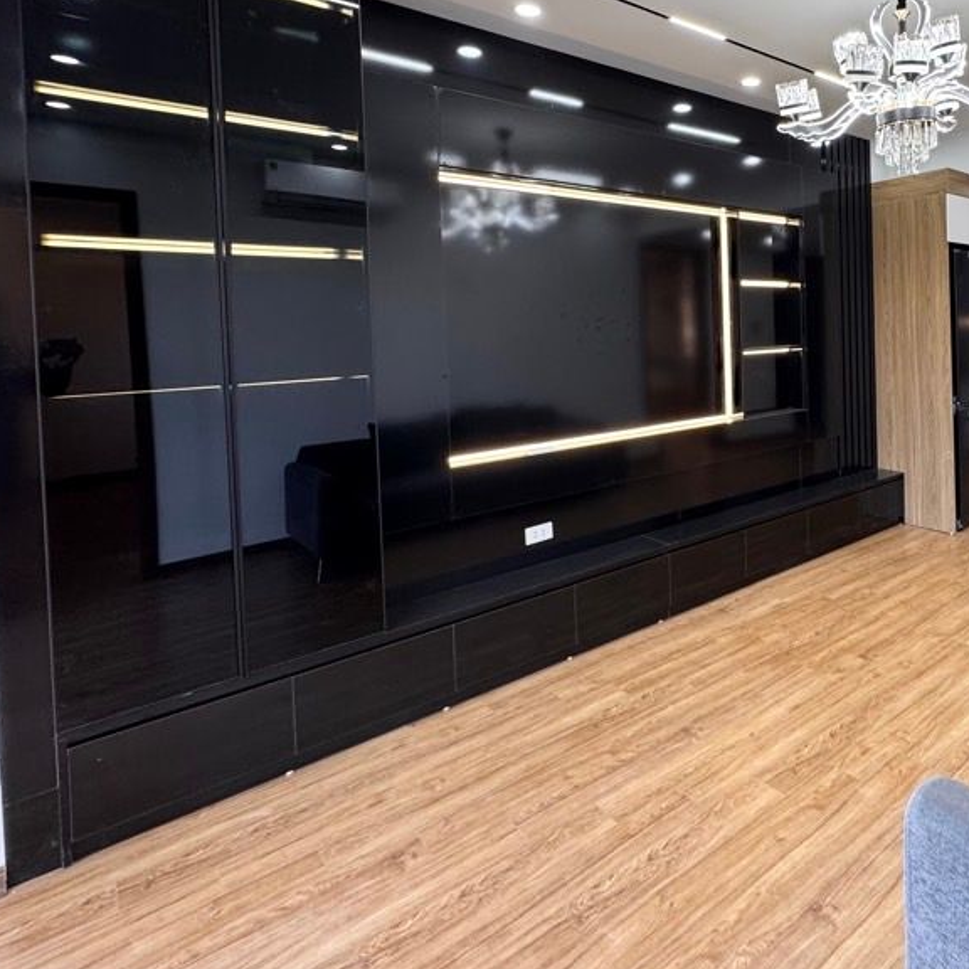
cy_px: 342
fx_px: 697
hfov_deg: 64.1
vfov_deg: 68.1
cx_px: 762
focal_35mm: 22
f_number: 2.2
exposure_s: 1/100
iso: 200
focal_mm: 2.22
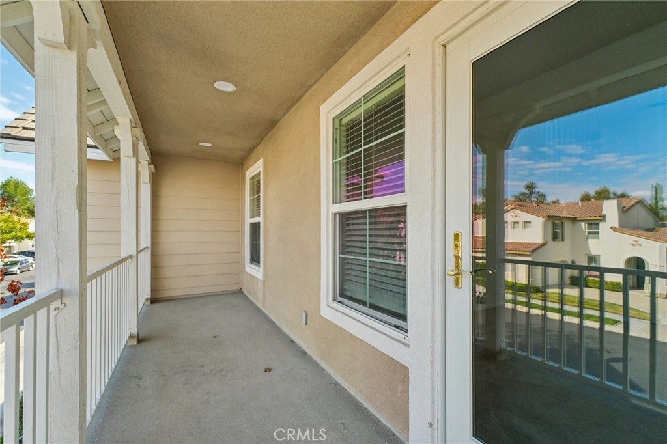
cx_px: 334
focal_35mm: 15
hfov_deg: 100.4
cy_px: 222
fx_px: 278
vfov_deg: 77.3
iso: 400
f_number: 8
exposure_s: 1/60
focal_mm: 10
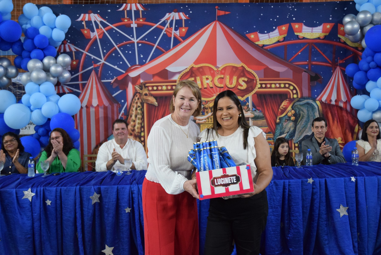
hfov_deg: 44.9
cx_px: 190
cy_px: 128
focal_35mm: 44
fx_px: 461
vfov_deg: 30.9
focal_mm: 29
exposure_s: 1/60
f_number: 3.8
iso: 2800
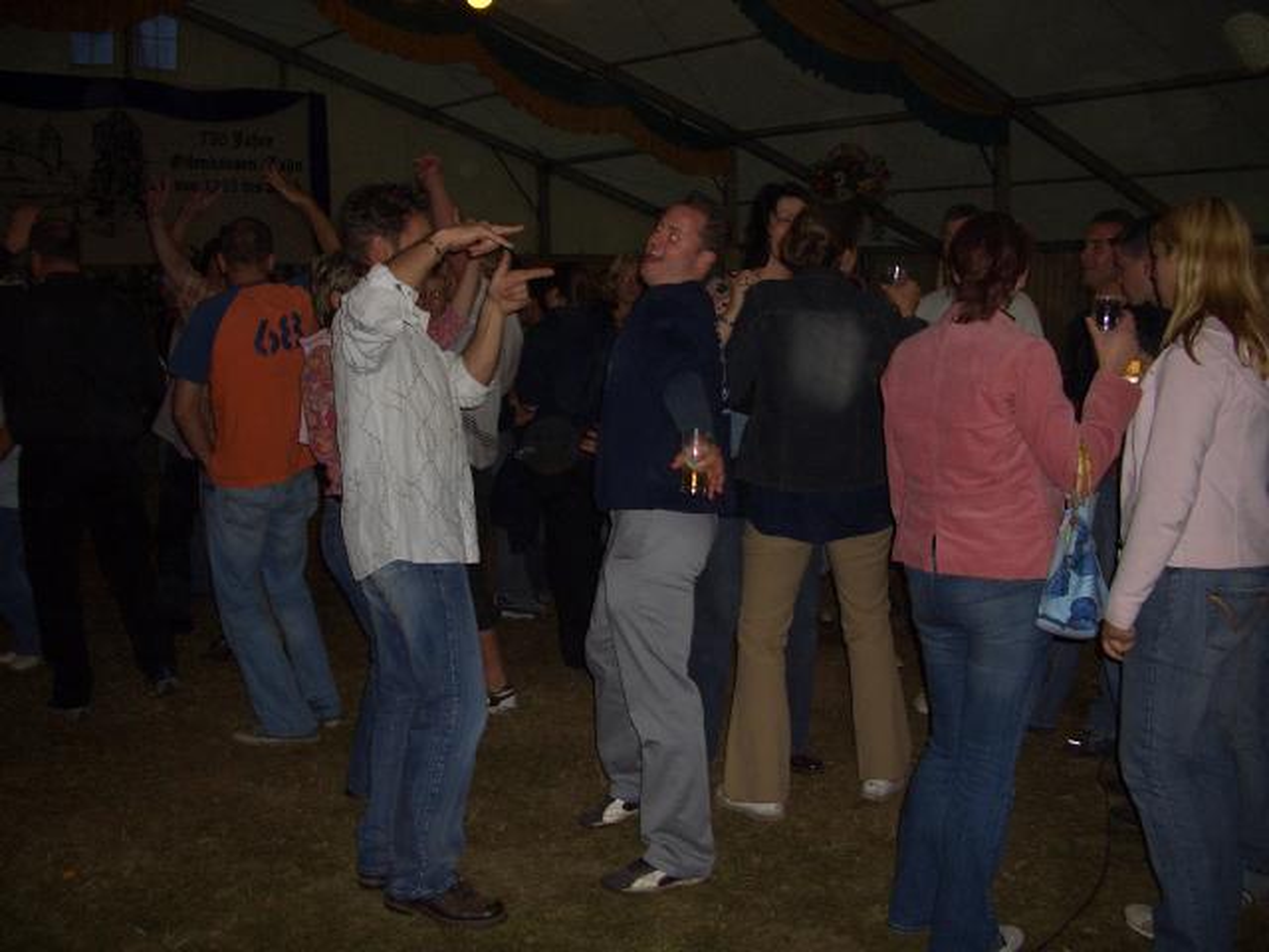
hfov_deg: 52.6
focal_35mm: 35
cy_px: 476
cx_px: 634
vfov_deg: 40.7
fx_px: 1283
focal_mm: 5.8
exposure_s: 1/60
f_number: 2.6
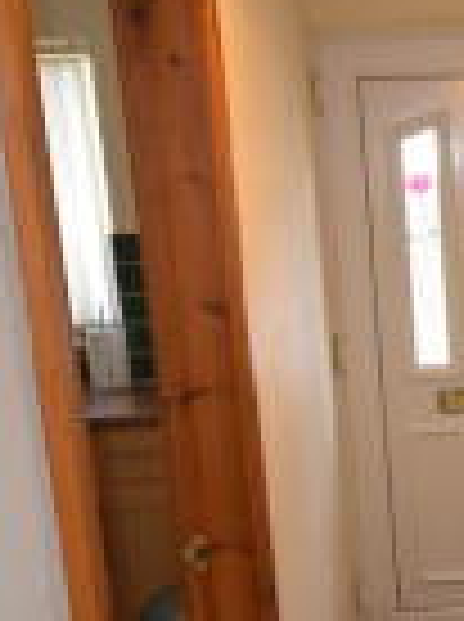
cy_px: 434
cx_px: 635
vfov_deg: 29.7
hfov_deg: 20.3
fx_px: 1159
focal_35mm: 65
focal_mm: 13
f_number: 5
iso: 800
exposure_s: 1/100
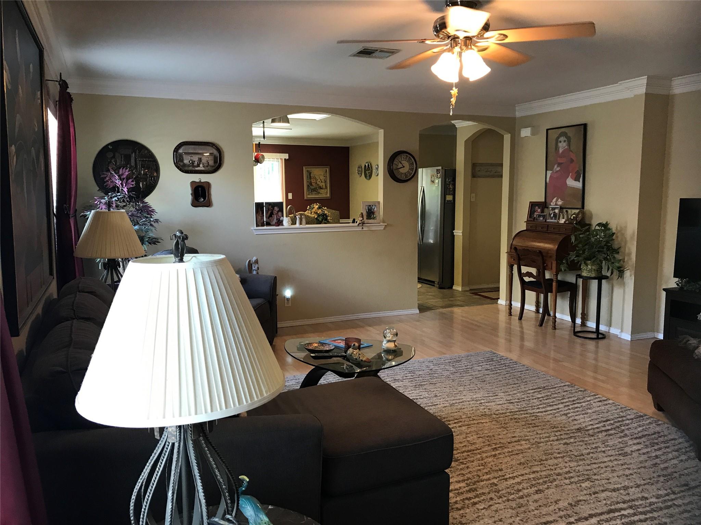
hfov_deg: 63.4
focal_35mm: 28
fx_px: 567
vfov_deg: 49.7
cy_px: 262
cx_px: 350
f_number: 1.8
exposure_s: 1/20
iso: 40
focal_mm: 3.99
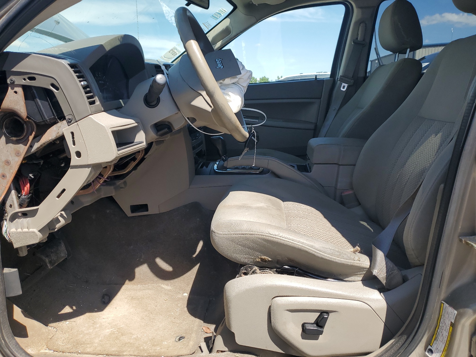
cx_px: 238
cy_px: 178
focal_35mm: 26
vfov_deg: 53.1
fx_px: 358
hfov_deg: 67.3
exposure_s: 1/1250
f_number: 1.5
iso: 50
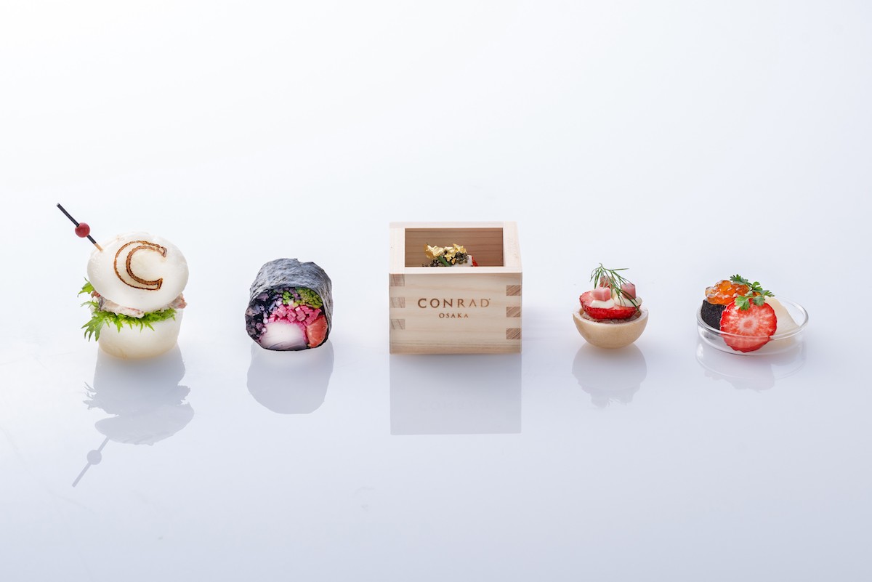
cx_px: 436
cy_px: 291
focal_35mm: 86
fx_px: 2084
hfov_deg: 23.6
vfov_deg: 15.9
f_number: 9
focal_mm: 86
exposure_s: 1/200
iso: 200
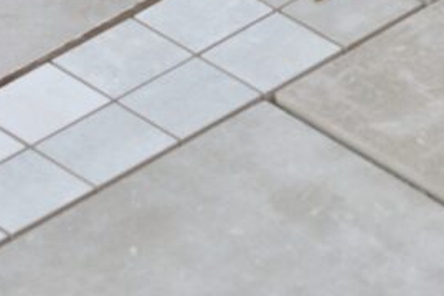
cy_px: -253
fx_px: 4918
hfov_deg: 5.2
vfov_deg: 3.4
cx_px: 520
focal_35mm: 399
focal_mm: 70
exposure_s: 1/400
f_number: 5
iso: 200
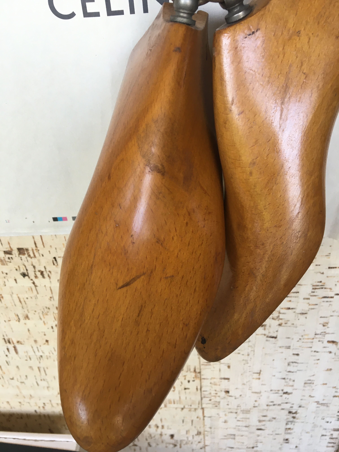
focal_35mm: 29
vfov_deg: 61.7
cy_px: 226
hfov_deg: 48.2
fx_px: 379
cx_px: 170
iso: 40
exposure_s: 1/33
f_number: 2.2
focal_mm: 4.15
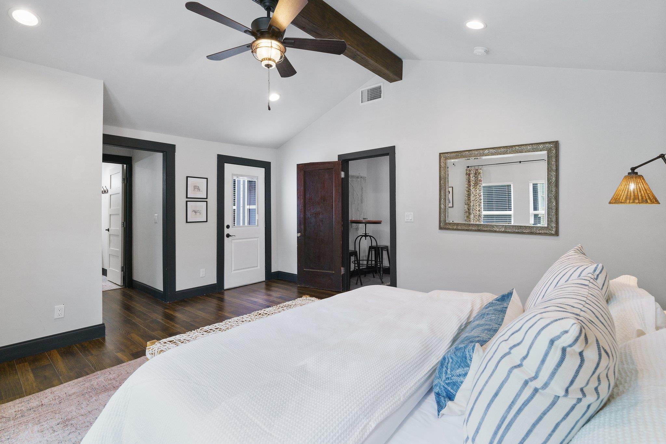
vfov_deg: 73.7
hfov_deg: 96.8
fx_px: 296
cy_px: 222
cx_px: 333
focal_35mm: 16
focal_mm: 16
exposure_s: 1/15
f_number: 8
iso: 2000
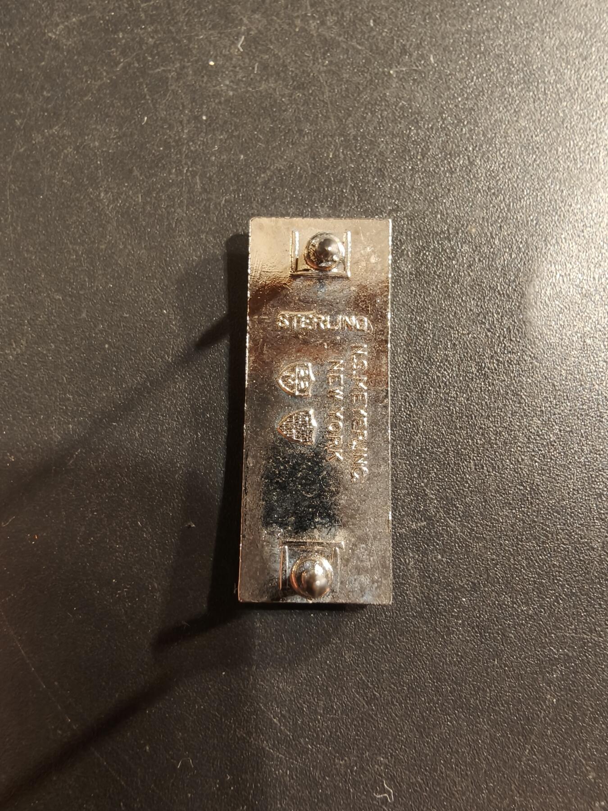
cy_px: 406
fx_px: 539
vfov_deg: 73.9
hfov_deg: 58.9
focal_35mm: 23
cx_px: 304
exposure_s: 1/62
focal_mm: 2.32
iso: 640
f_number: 2
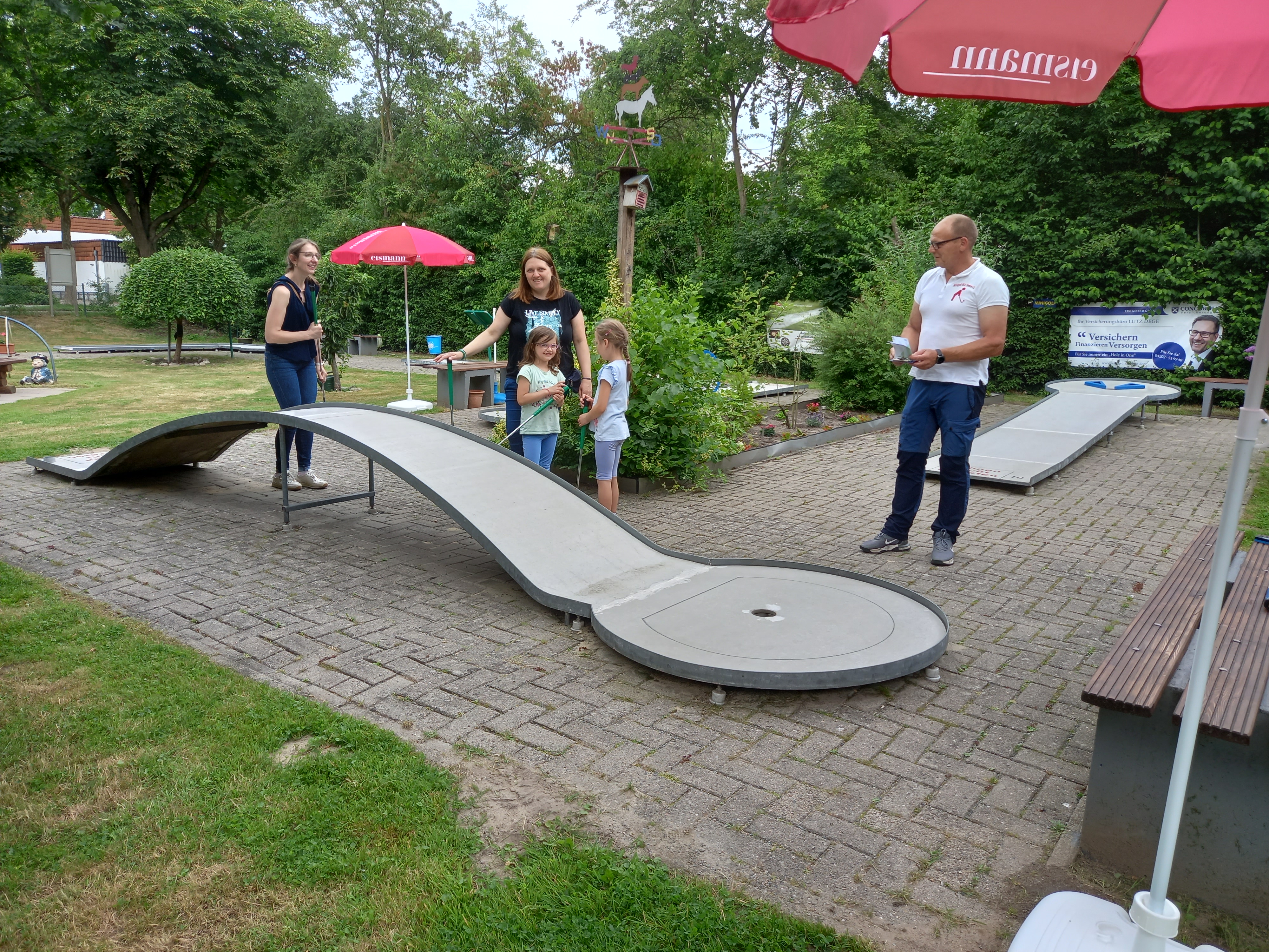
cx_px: 634
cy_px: 476
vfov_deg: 54.9
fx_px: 916
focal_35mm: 25
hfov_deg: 69.4
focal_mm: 4.6
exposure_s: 1/157
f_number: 2
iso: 25
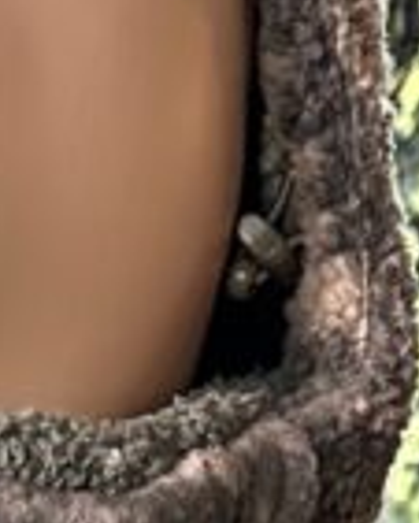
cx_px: -145
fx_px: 2632
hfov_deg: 8.9
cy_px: 1361
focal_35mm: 170
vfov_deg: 9.7
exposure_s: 1/60
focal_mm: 6.86
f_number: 1.78
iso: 640
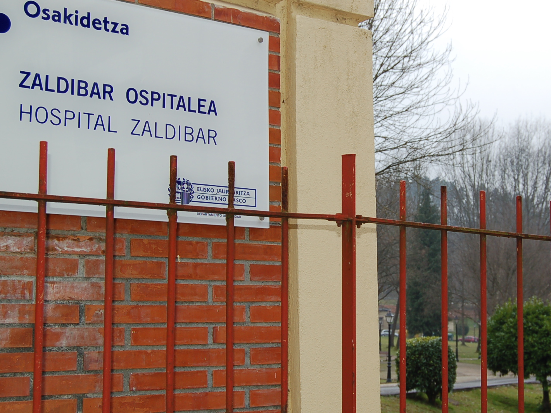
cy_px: 179
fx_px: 1019
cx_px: 356
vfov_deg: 22.9
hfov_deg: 30.1
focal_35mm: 64
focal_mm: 28
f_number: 5.6
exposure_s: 1/320
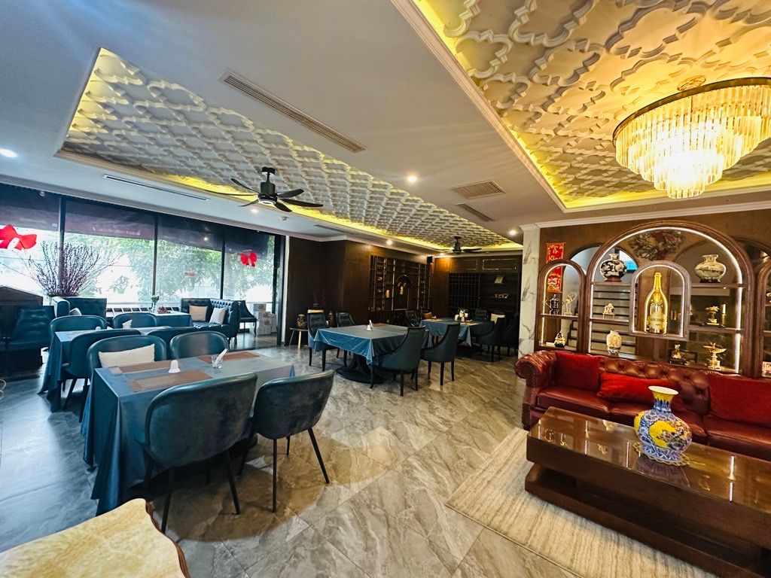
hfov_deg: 102.1
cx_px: 386
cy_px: 289
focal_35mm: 14
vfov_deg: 85.7
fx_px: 312
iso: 1000
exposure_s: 1/50
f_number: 2.2
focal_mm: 2.22
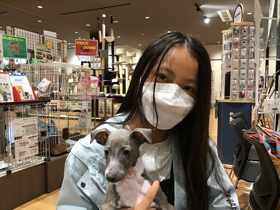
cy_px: 105
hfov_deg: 58.4
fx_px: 251
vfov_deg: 45.4
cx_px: 140
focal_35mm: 31
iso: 80
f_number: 2.4
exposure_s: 1/30
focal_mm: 3.3
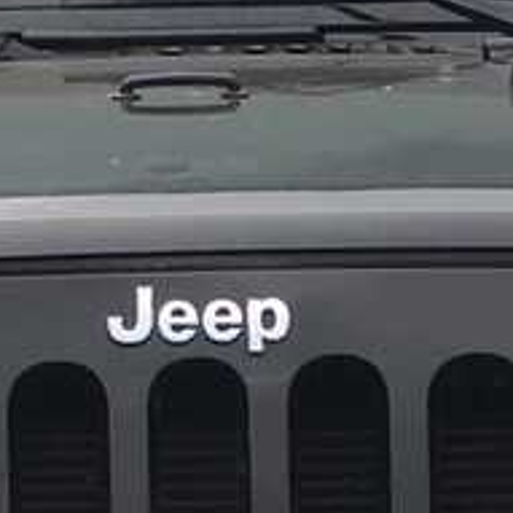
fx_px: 3370
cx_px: 93
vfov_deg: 8.3
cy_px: 983
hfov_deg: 8.7
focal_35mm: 201
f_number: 2.2
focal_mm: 4.15
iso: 25
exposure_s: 1/466
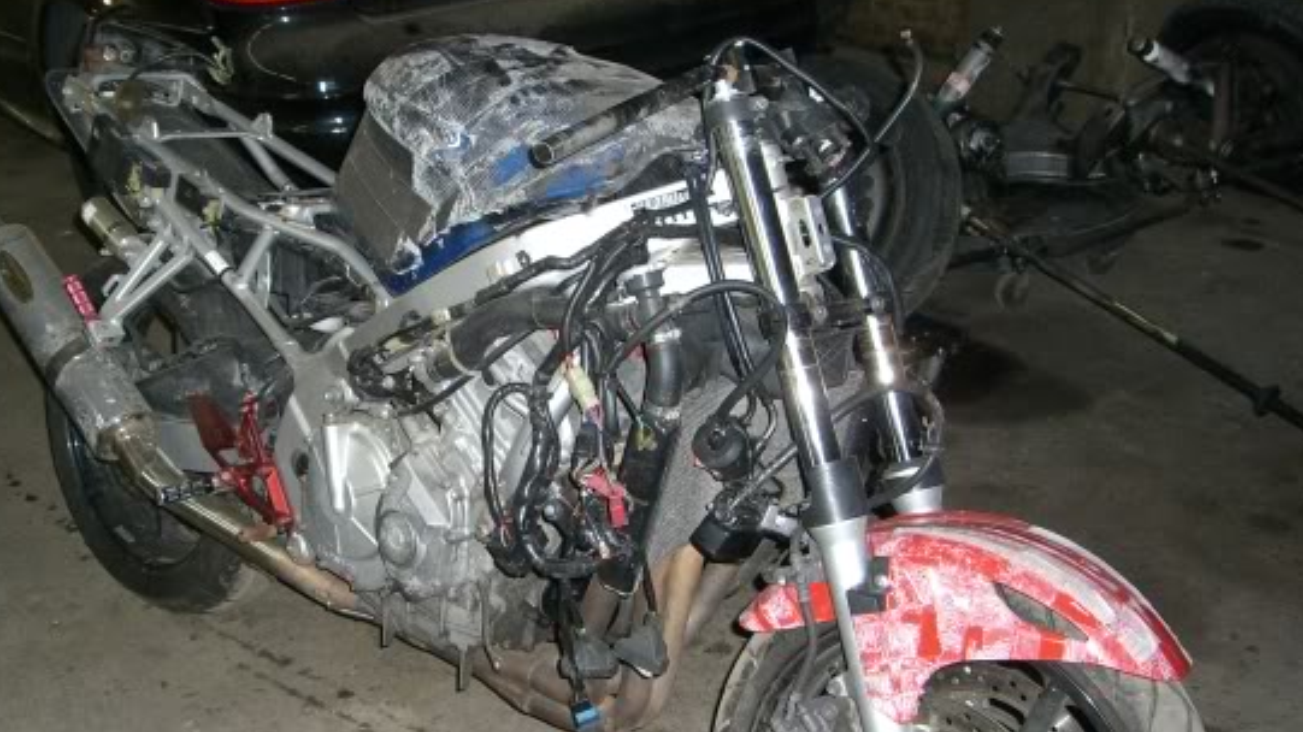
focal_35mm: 49
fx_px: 1693
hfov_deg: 42.0
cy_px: 467
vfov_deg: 24.3
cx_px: 547
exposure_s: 1/60
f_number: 2.7
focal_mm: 6.2
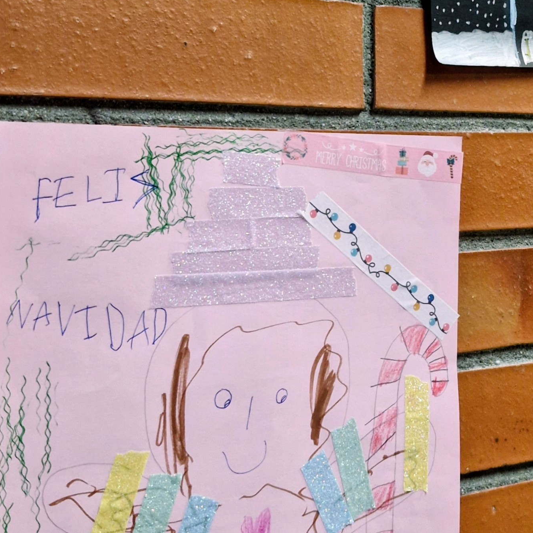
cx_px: 433
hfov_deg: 28.0
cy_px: 170
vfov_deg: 28.4
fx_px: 1045
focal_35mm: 60
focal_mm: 5.54
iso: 64
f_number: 1.8
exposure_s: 1/100
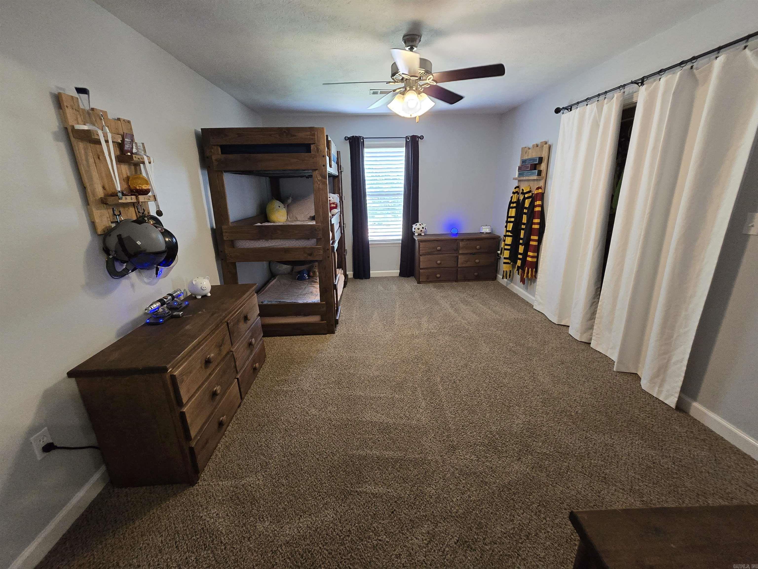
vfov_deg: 89.9
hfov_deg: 106.2
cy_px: 284
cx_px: 379
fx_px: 285
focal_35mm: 13
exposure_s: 1/60
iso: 640
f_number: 2.2
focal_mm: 2.2
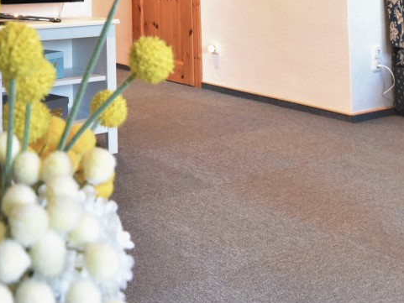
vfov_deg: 28.0
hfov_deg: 37.7
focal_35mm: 45
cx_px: 4
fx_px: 525
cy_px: -65
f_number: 6.3
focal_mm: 15
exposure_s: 1/15
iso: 2200
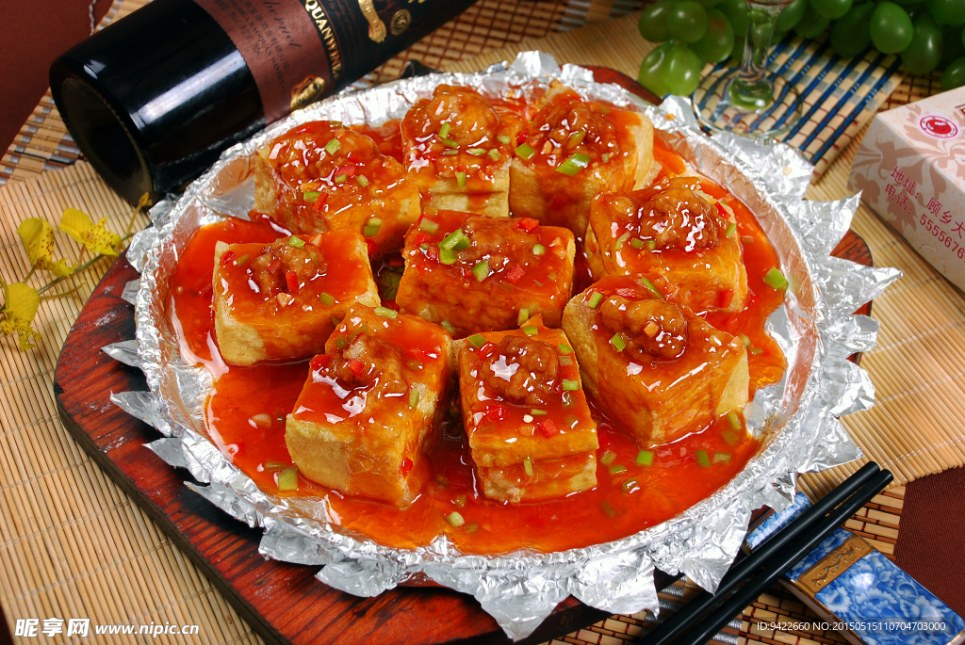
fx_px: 1932
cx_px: 482
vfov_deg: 19.0
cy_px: 322
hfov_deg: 28.0
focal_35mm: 72
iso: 100
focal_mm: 48
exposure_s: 1/200
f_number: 7.1
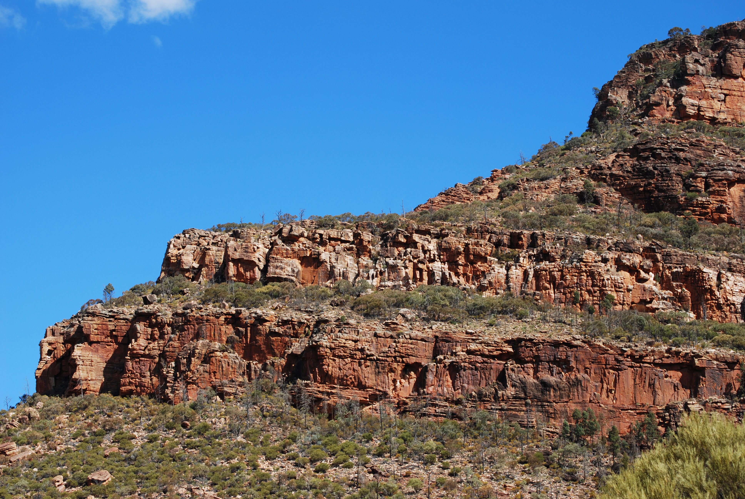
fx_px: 1709
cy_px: 250
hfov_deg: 24.6
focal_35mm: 82
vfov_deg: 16.6
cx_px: 372
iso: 100
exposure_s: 1/160
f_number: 11
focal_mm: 55
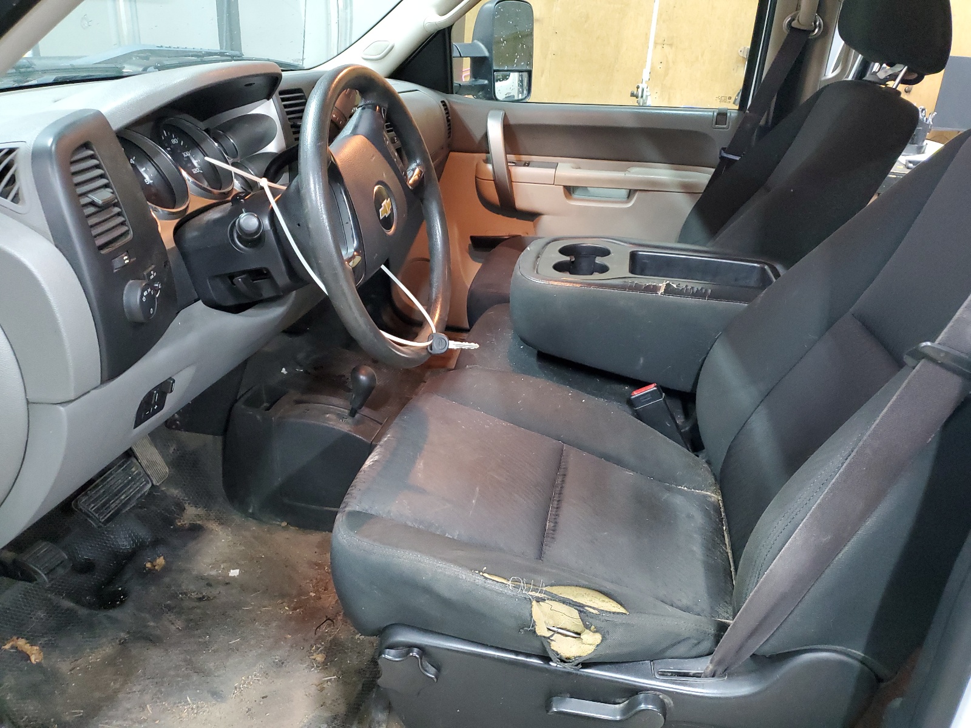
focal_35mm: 26
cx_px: 486
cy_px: 364
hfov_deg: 67.3
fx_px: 729
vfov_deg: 53.1
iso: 352
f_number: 1.5
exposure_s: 1/15
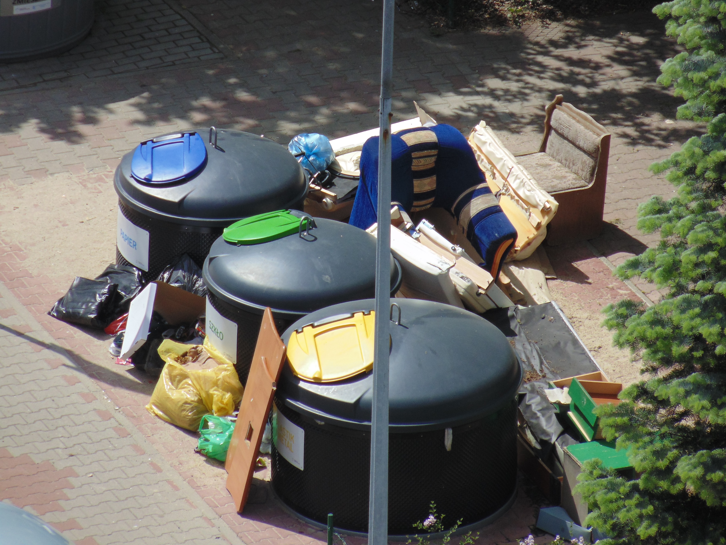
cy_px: 272
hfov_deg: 3.4
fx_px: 12165
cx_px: 363
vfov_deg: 2.6
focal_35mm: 580
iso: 80
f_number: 5.9
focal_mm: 104
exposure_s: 1/320
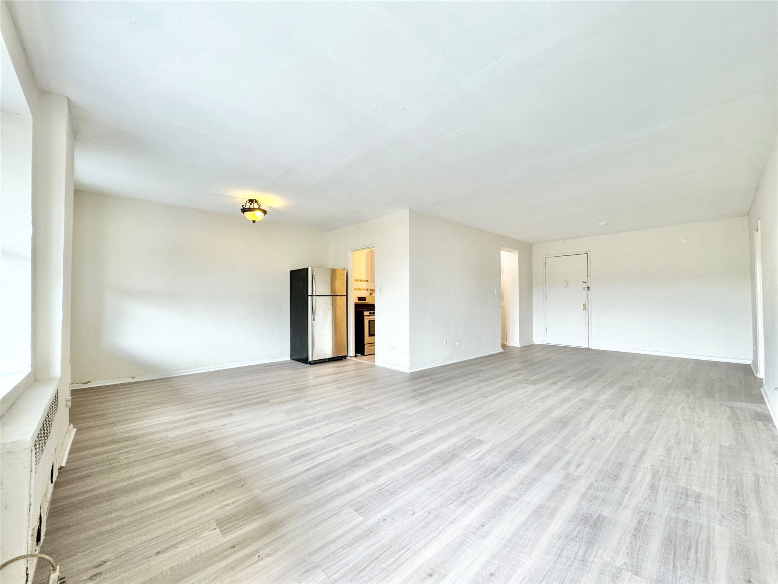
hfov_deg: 102.1
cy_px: 292
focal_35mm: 14
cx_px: 389
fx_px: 315
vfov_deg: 85.7
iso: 200
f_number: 2.2
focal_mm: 2.22
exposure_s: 1/60
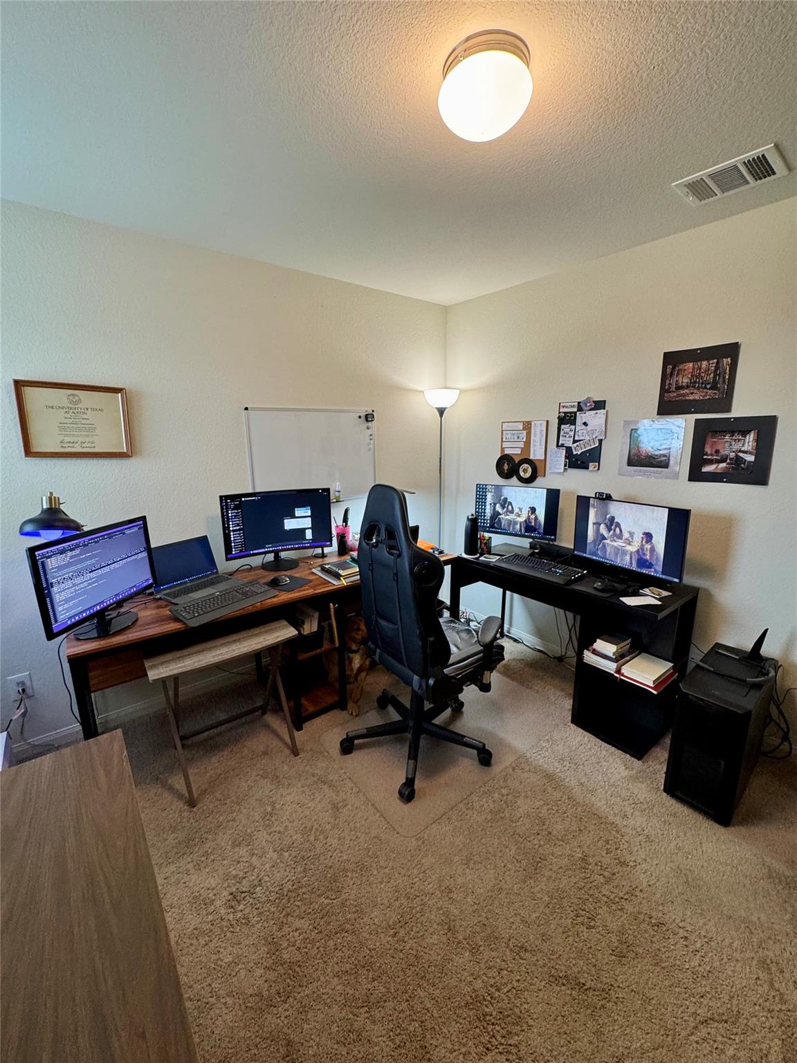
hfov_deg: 85.7
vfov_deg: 102.1
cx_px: 398
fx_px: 430
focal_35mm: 14
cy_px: 532
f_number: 2.2
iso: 200
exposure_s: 1/60
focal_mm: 2.22
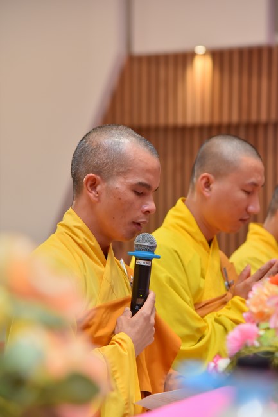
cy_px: 208
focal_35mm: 120
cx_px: 139
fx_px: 1391
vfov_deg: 17.1
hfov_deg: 11.4
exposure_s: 1/160
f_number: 5.6
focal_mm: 120
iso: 1250
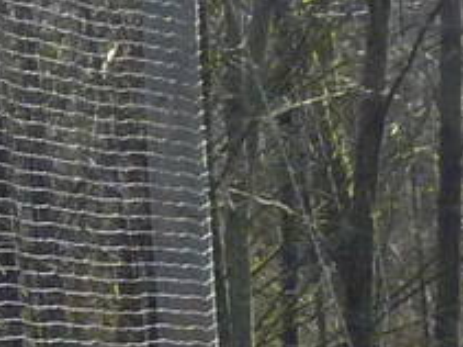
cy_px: 244
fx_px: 4558
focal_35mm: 341
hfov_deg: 5.3
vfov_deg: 4.4
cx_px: -1137
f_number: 3.7
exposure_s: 1/500
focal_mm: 7.3
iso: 320
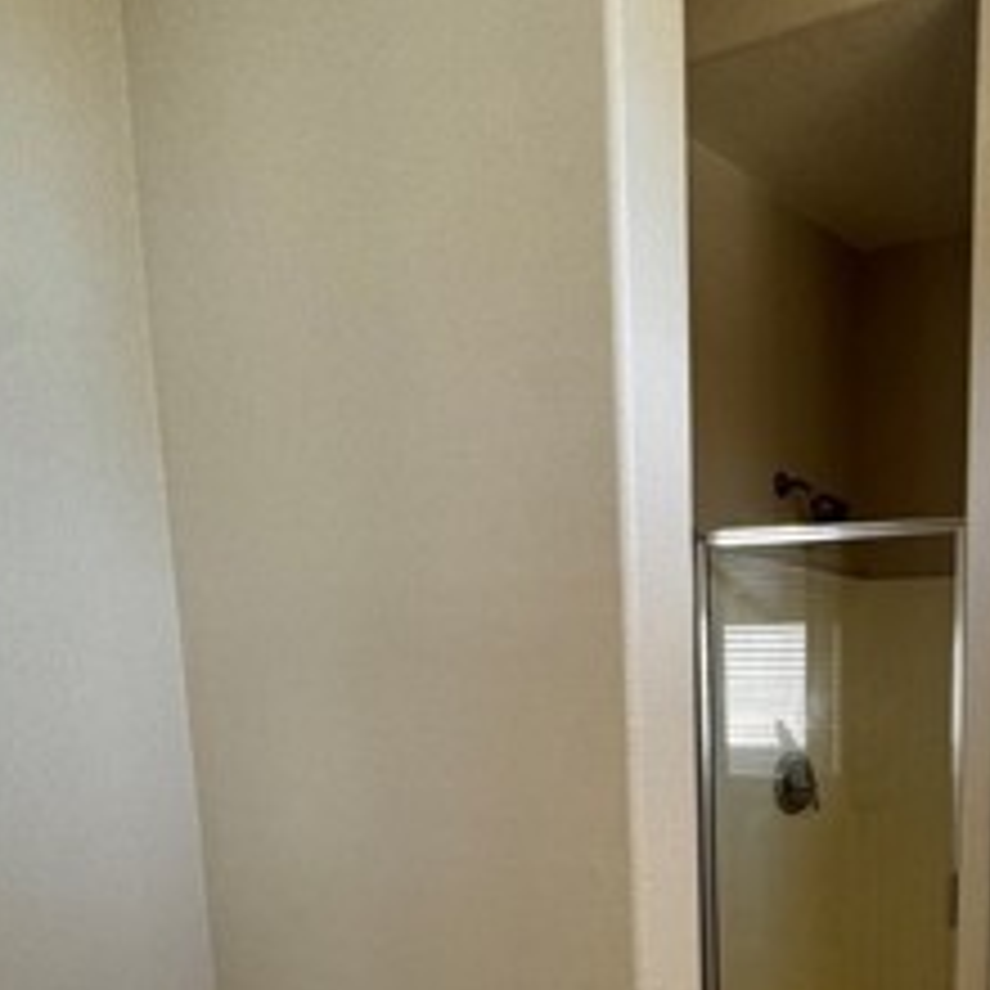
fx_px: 1165
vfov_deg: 41.5
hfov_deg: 41.2
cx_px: 950
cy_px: 932
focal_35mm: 36
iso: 125
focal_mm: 2.22
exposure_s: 1/120
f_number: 2.2
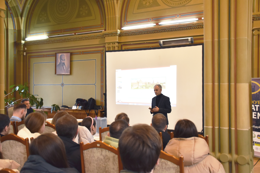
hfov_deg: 49.6
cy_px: 86
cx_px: 130
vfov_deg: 34.2
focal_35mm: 39
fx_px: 282
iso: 720
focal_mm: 26
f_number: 4
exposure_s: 1/60
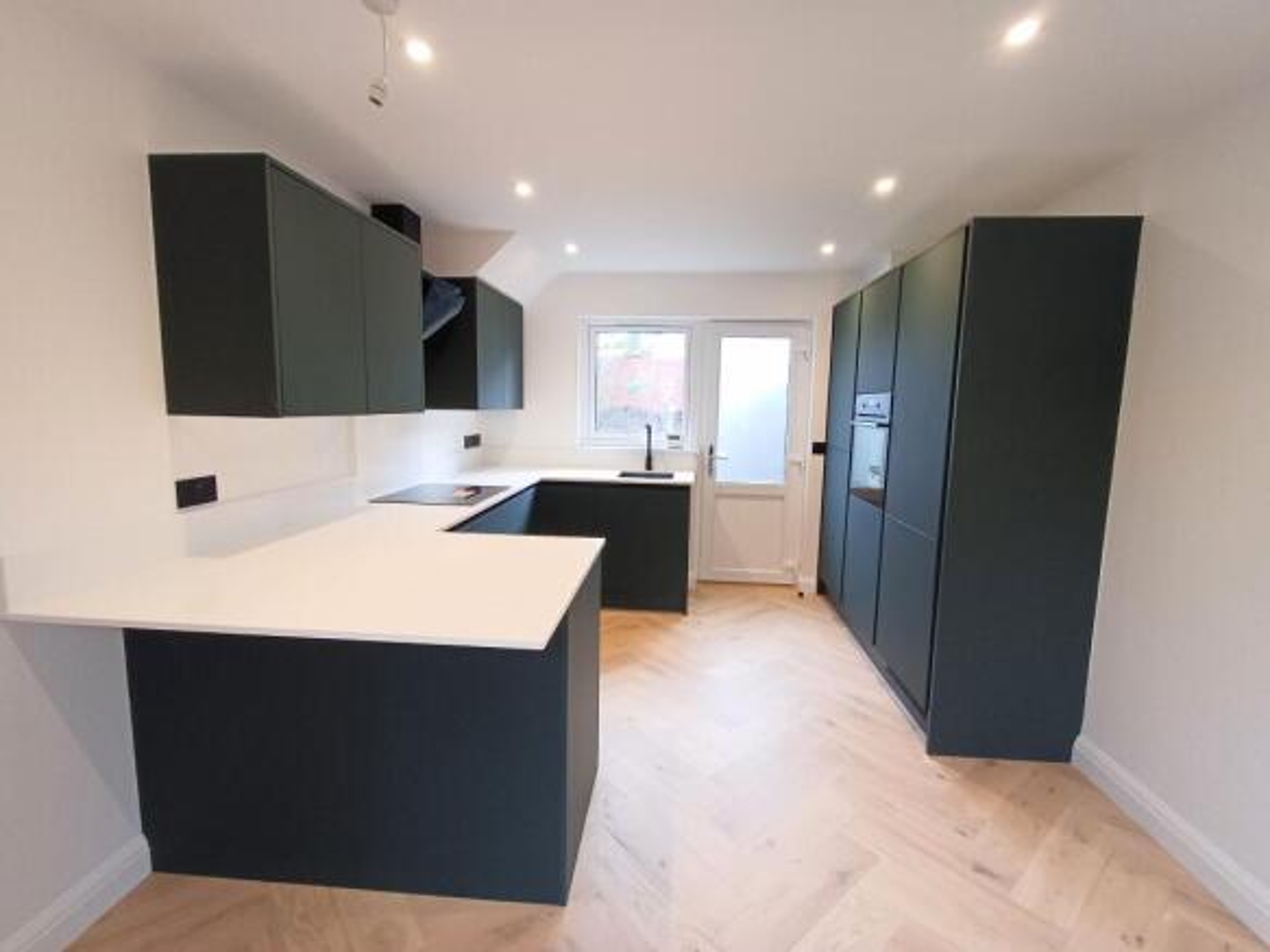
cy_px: 476
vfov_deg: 78.1
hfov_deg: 94.5
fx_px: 587
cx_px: 635
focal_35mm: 16
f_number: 2.2
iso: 100
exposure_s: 1/50
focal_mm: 1.64
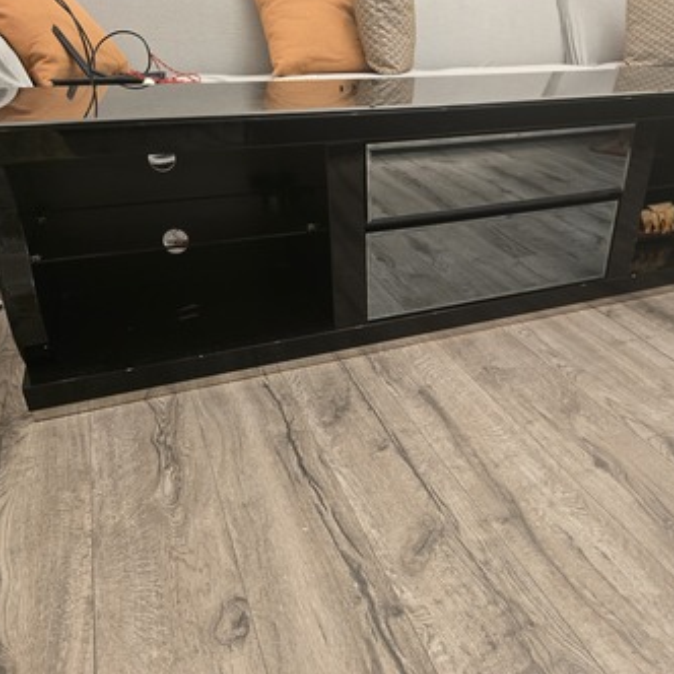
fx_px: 617
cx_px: 413
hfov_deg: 56.7
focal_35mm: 28
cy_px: 342
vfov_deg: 57.3
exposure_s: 1/100
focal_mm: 6.3
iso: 800
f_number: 1.7
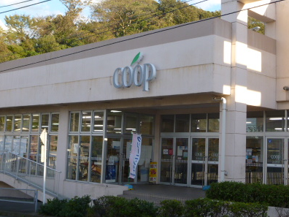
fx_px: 459
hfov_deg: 34.7
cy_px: 88
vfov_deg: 26.5
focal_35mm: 55
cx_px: 185
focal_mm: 6
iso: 100
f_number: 3.5
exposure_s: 1/200
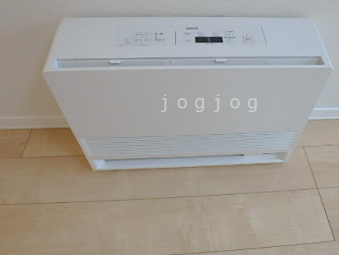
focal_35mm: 29
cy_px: 103
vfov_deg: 48.0
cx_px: 211
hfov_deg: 60.8
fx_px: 284
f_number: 3.5
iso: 200
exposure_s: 1/50
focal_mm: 3.7
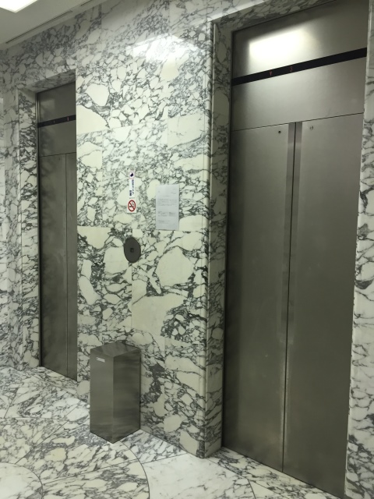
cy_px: 250
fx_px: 418
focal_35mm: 29
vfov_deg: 61.7
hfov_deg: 48.2
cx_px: 187
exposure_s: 1/30
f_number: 2.2
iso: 32
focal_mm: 4.15
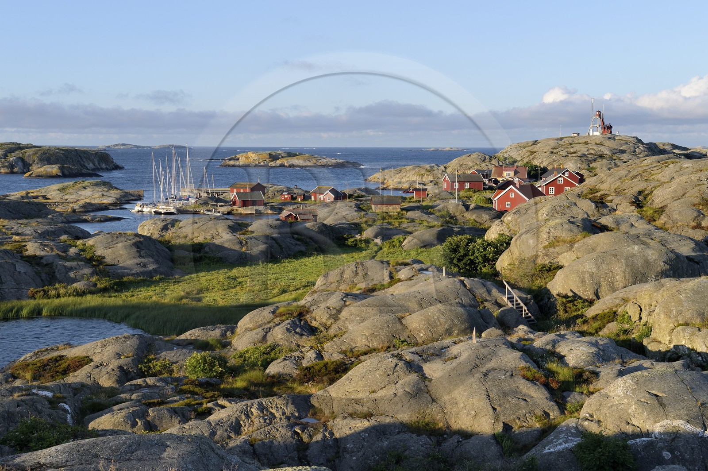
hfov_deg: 35.7
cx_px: 354
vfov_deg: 24.2
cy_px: 236
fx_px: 1100
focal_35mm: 56
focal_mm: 56
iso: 200
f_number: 10
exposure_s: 1/160
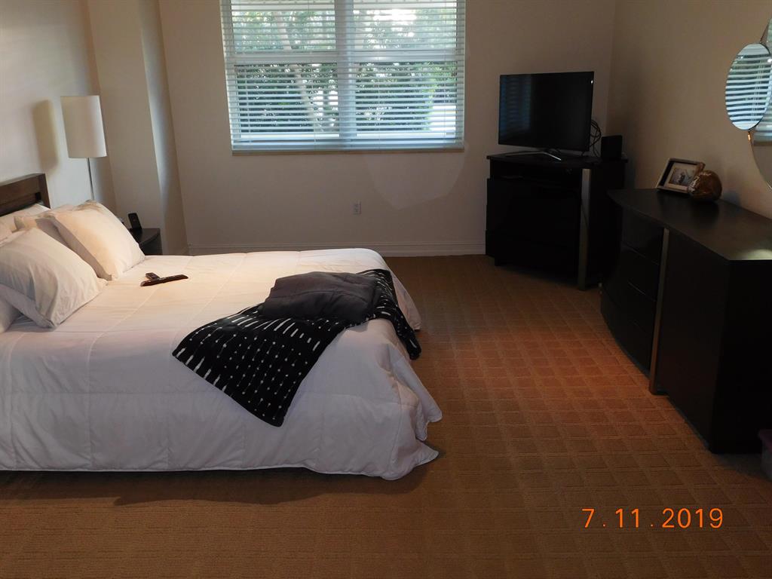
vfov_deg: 46.8
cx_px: 386
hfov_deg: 60.0
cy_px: 290
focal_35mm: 30
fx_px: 669
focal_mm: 5.3
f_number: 3.2
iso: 200
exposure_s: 1/30
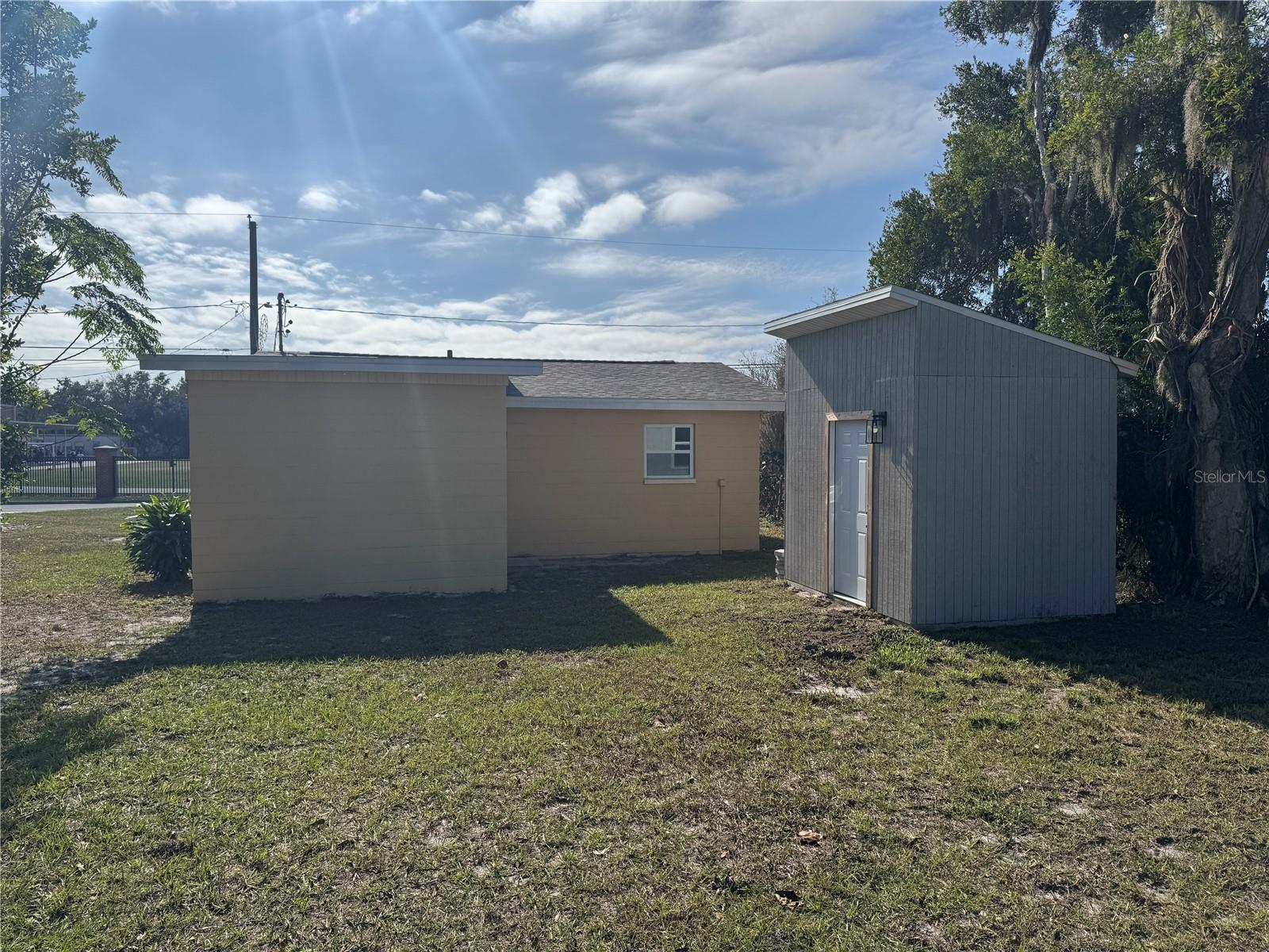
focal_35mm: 24
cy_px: 476
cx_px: 634
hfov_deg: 71.6
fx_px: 880
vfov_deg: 56.8
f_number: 1.78
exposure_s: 1/12346
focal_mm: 6.76
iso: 80
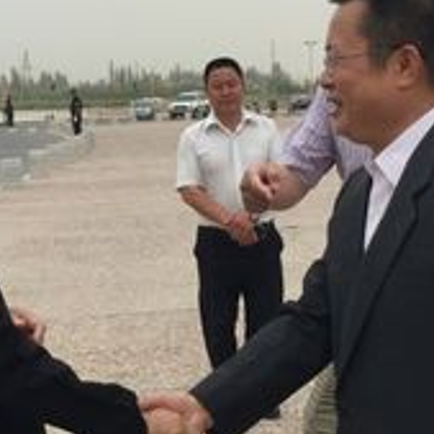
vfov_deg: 22.8
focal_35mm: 76
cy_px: 191
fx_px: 1078
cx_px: 203
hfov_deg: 22.8
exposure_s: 1/1980
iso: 32
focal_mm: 4.15
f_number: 2.2
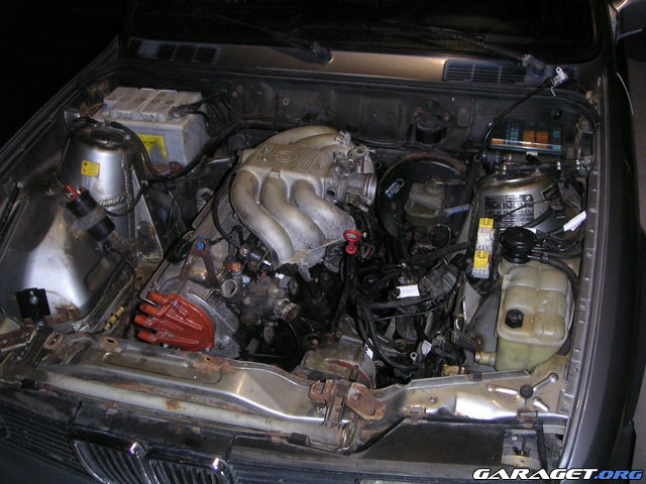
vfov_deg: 37.7
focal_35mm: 38
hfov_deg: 49.0
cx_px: 323
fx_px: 709
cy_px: 242
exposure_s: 1/45
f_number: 2.8
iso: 160
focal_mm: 6
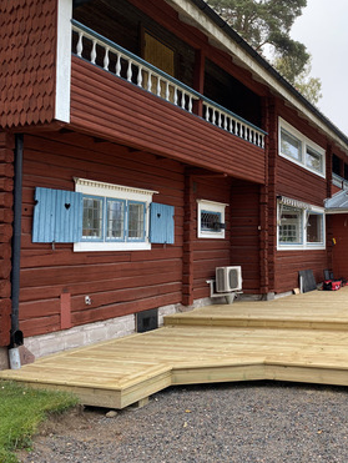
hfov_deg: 39.0
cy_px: 230
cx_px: 286
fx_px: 468
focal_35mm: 35
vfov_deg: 52.6
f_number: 1.8
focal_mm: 4.25
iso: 40
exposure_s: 1/122
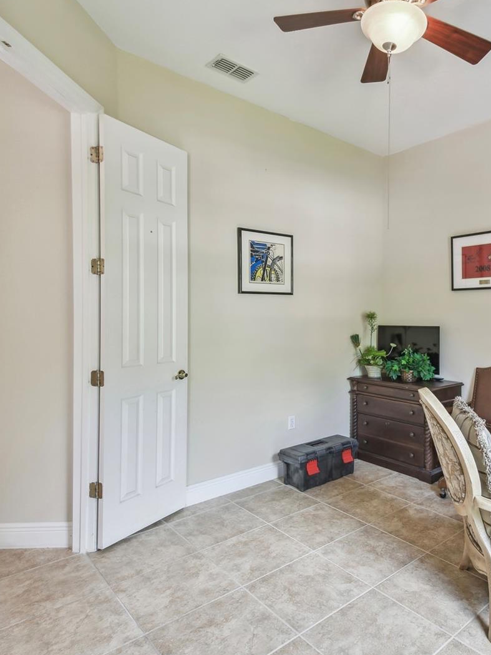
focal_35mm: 22
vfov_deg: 76.4
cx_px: 354
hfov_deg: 58.6
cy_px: 327
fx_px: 416
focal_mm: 10
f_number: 7.1
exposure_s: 1/5
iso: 100
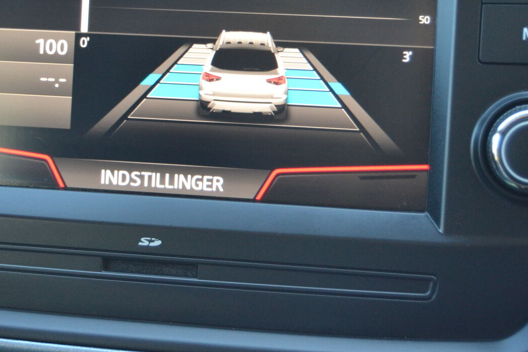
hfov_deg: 19.6
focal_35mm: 104
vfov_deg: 13.1
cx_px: 182
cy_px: 64
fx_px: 1526
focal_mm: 38
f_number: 4.8
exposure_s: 1/60
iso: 1100
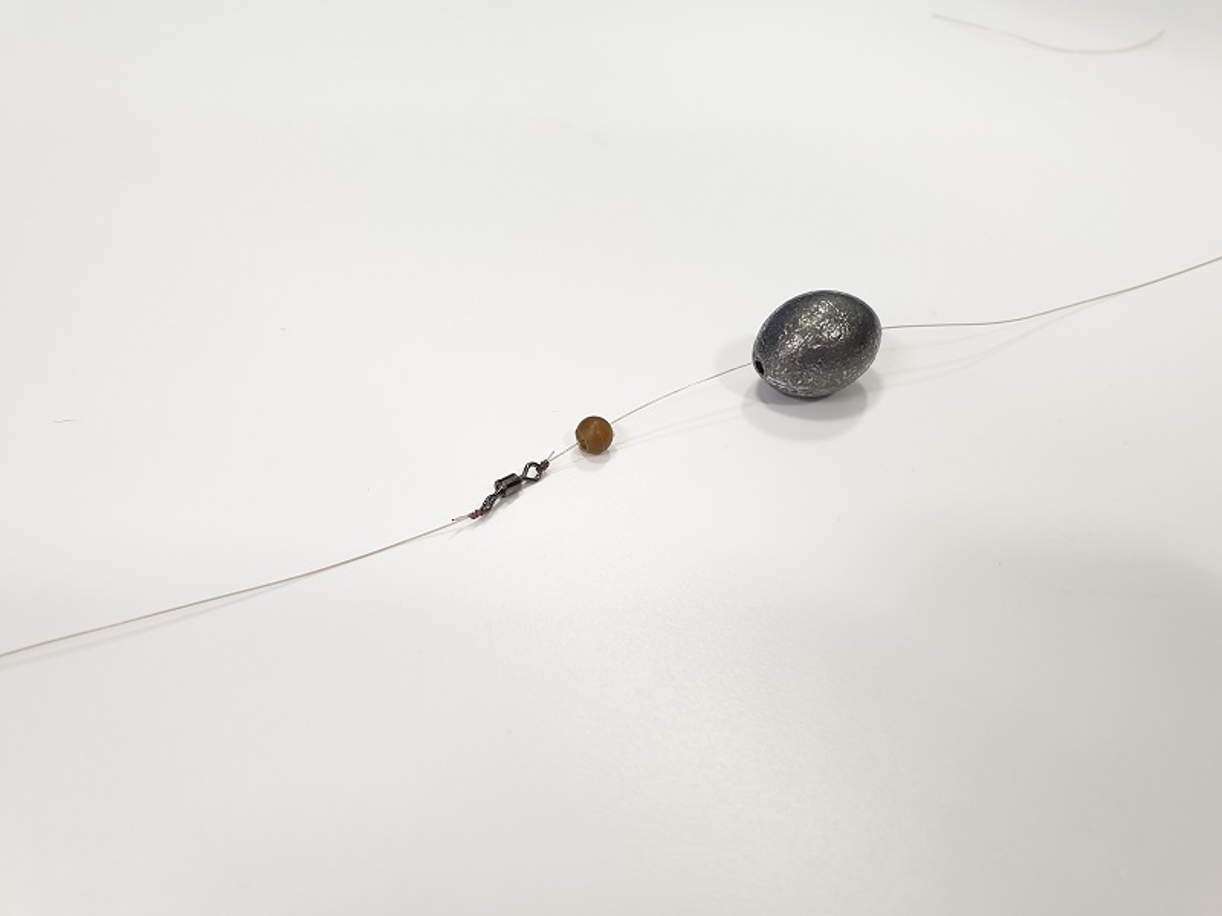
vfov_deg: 53.1
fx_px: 918
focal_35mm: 26
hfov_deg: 67.3
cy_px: 458
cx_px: 611
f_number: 2.4
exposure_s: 1/50
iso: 160
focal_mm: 4.3
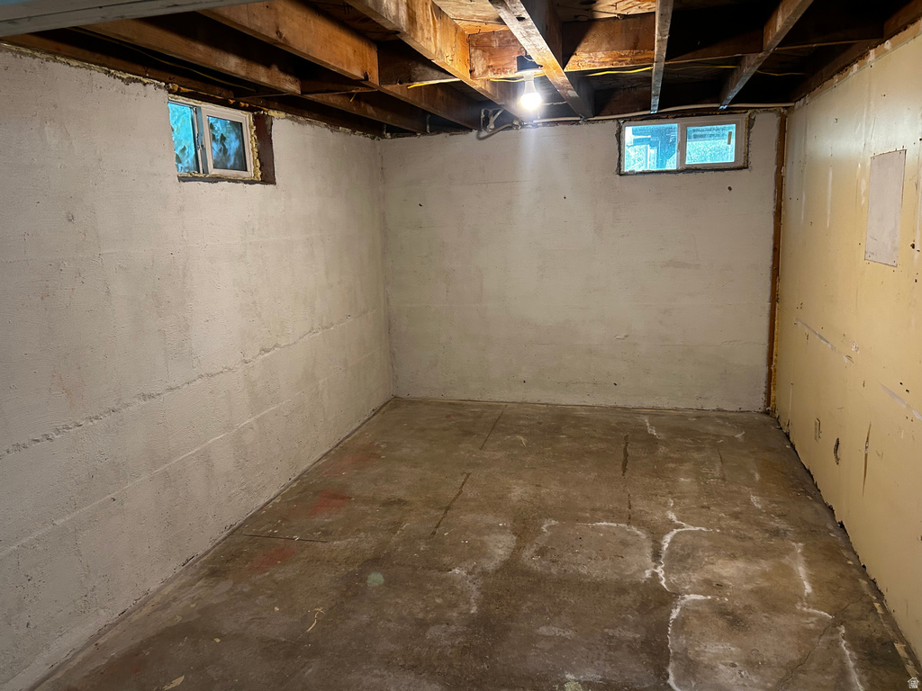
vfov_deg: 53.1
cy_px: 346
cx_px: 461
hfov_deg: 67.3
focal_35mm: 26
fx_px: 693
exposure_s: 1/60
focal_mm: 5.7
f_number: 1.5
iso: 200
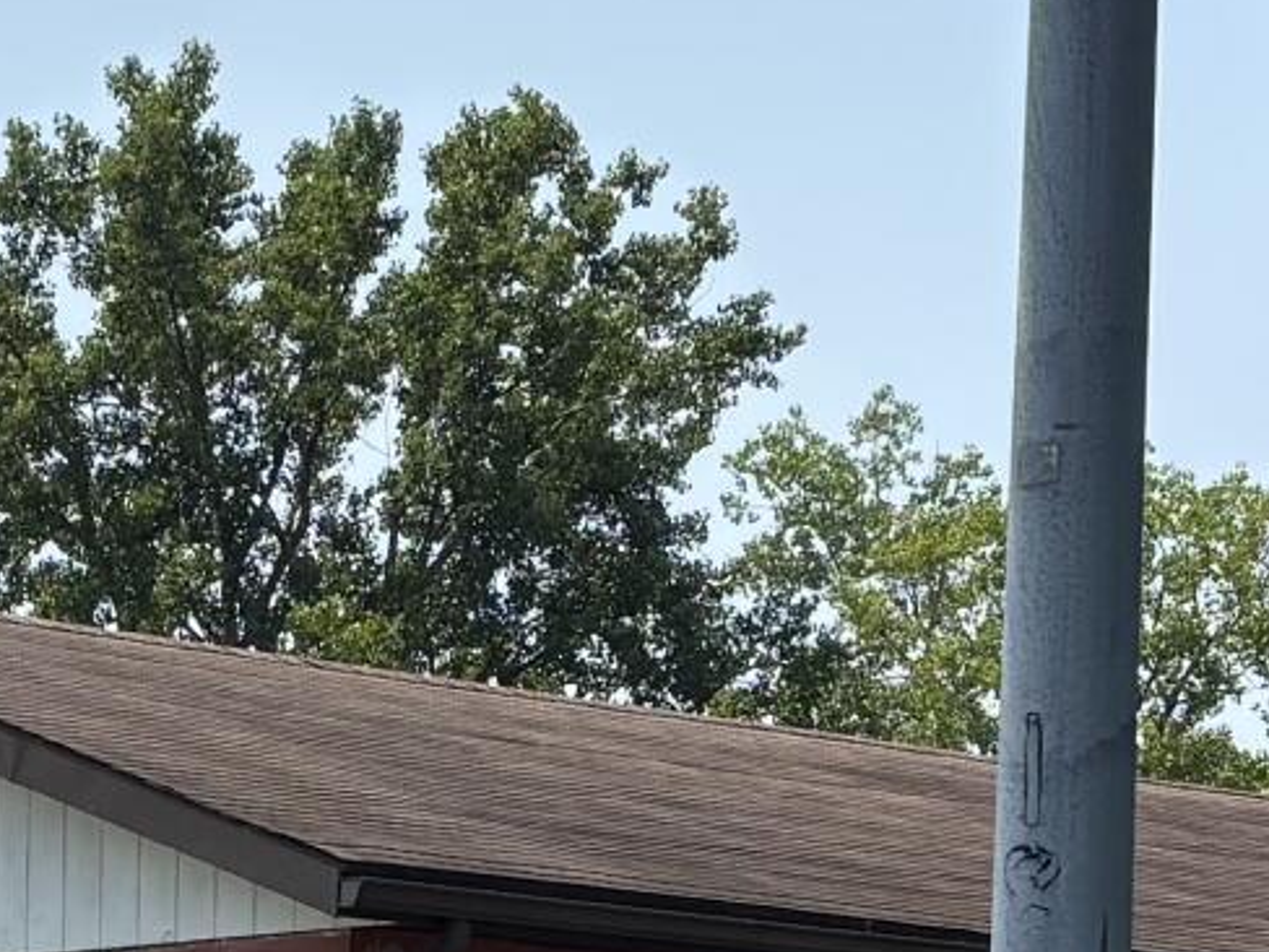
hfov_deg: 12.2
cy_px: 1202
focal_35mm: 160
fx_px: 5865
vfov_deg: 9.1
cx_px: -65
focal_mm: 5.96
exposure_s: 1/5348
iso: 50
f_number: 1.6
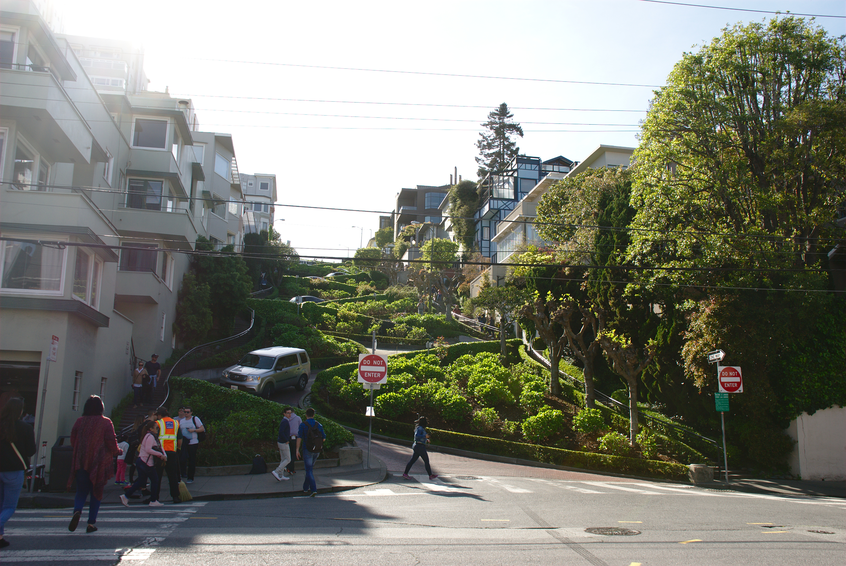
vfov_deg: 41.8
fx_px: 741
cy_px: 283
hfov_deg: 59.4
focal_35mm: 32
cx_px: 423
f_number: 7.1
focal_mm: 21
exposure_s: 1/200
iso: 100
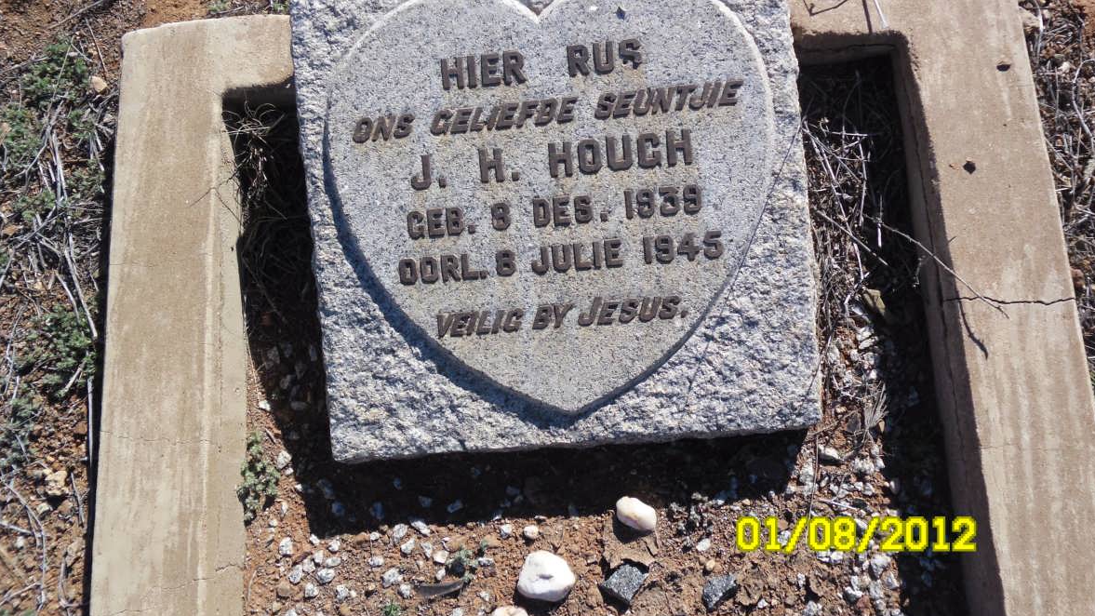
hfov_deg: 64.3
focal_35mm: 30
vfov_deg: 38.5
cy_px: 209
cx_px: 556
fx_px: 871
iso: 80
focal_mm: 4.9
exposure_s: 1/1000
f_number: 3.5
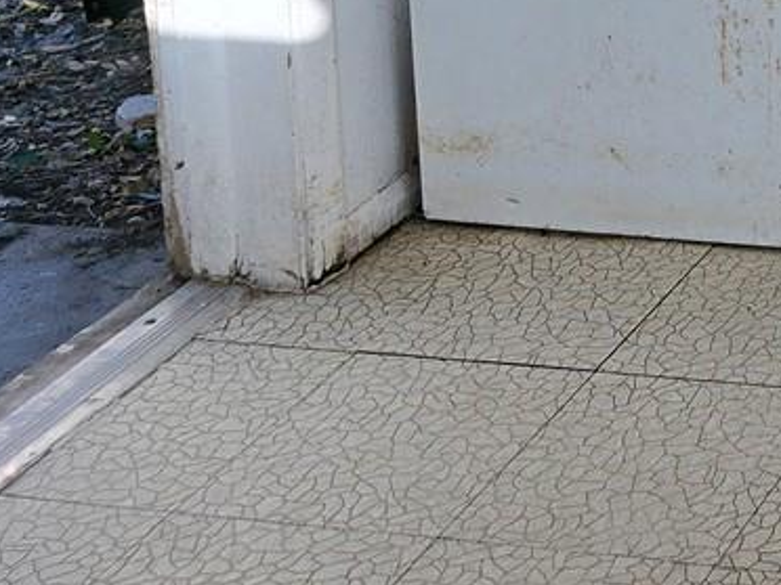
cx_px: 1434
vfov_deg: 12.6
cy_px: -669
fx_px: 2234
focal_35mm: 99
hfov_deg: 16.4
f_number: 1.7
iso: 25
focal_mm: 6.3
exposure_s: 1/180
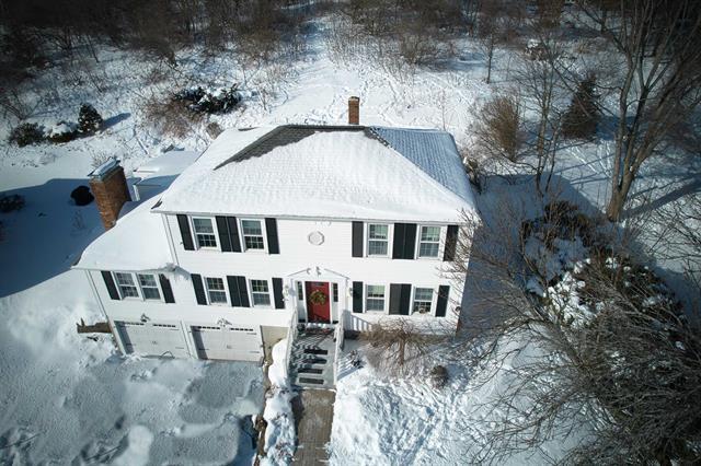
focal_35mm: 22
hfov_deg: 78.6
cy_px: 233
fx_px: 428
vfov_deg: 57.2
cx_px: 350
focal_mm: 8.38
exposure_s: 1/1000
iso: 110
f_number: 2.8
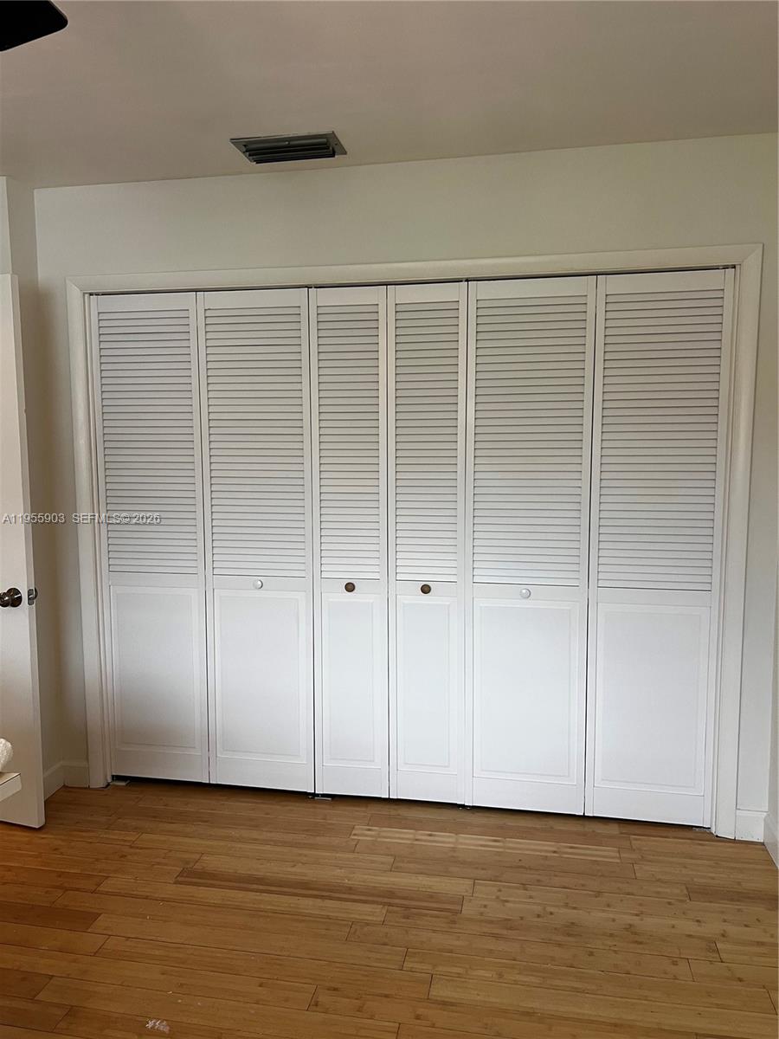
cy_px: 520
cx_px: 390
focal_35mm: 26
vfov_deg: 67.3
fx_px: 780
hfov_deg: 53.1
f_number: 1.5
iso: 100
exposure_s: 1/60
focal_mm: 5.7
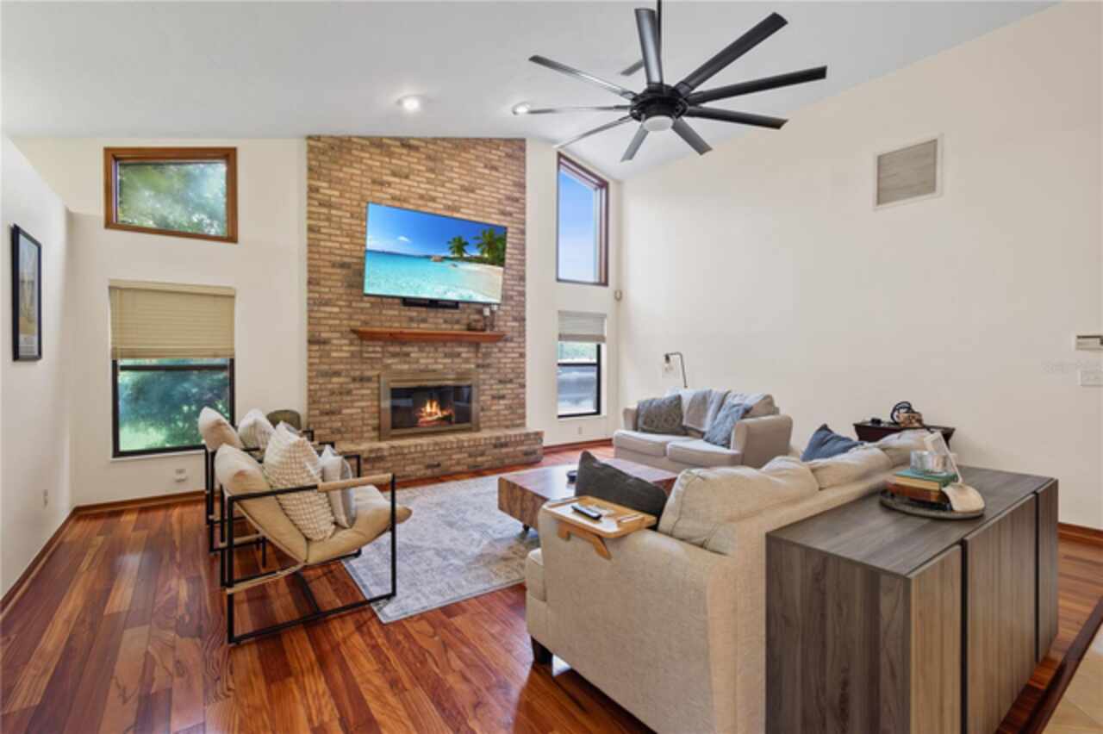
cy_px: 367
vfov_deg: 77.3
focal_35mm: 15
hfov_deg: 100.4
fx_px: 459
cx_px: 552
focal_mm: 10
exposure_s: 1/8
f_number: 9
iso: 250
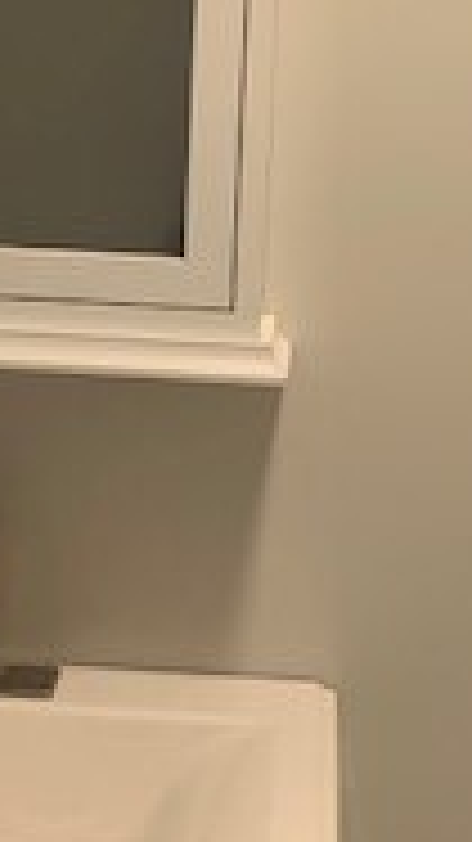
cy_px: 212
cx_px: 36
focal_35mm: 97
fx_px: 2161
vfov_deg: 21.8
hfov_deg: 12.4
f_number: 1.8
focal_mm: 4.25
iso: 250
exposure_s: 1/60
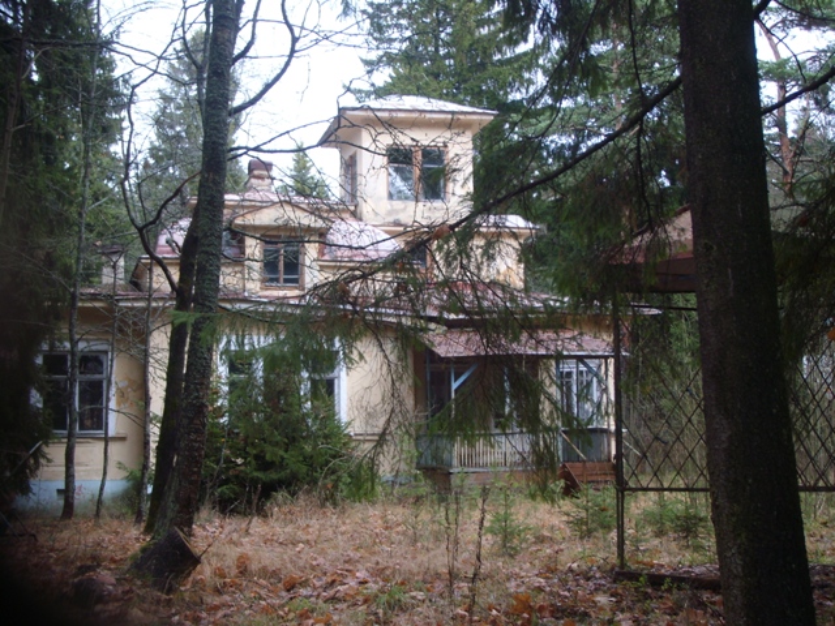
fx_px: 1278
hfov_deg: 36.2
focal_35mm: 53
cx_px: 418
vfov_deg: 27.5
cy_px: 313
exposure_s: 1/8
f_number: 3.4
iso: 50
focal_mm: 8.9
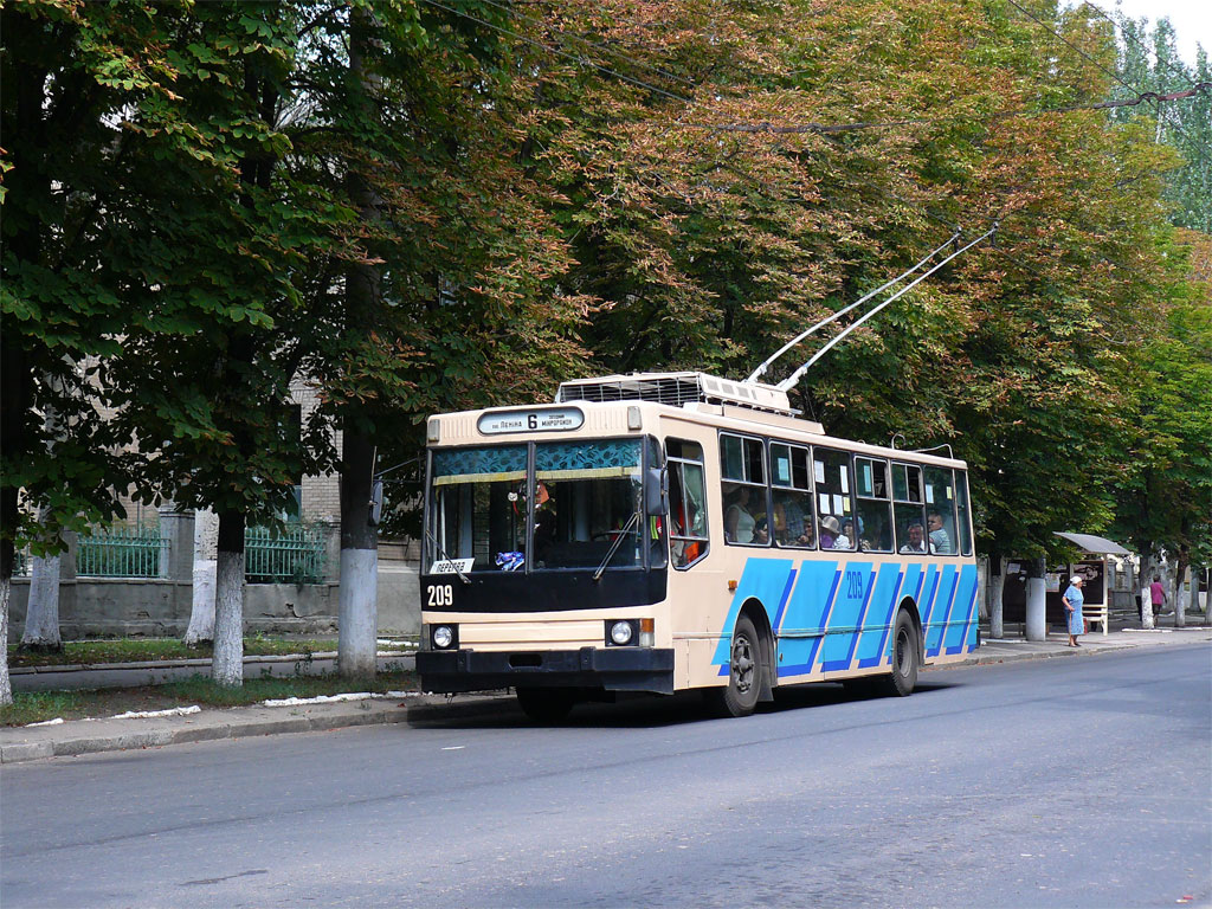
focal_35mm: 67
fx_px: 2346
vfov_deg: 21.9
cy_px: 454
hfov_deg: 29.0
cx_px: 606
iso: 100
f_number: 3.2
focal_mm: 11.2
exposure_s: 1/320
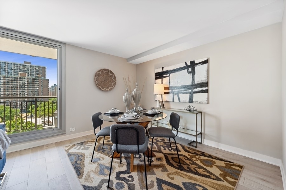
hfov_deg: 104.3
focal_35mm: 14
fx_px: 111
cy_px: 95
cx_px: 143
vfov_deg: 81.1
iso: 100
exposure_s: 1/6
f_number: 9
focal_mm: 14
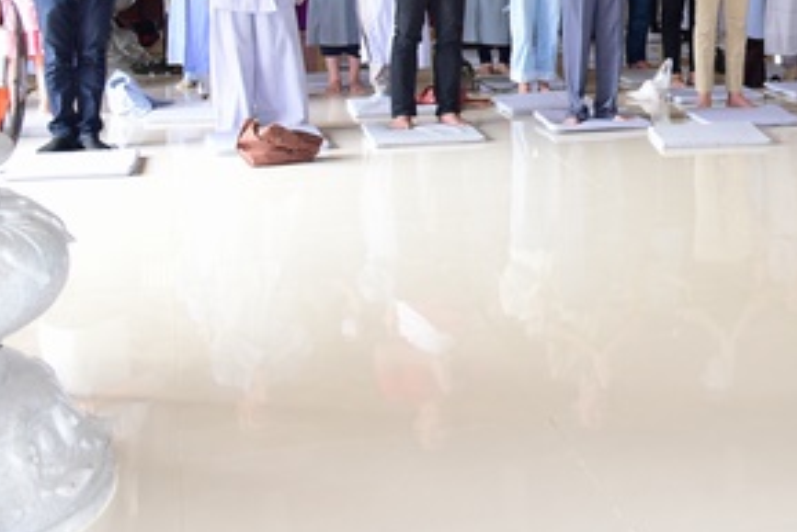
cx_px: 885
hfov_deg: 25.9
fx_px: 1595
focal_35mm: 72
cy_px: -8
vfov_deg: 18.4
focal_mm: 32
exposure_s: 1/80
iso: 800
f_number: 4.5
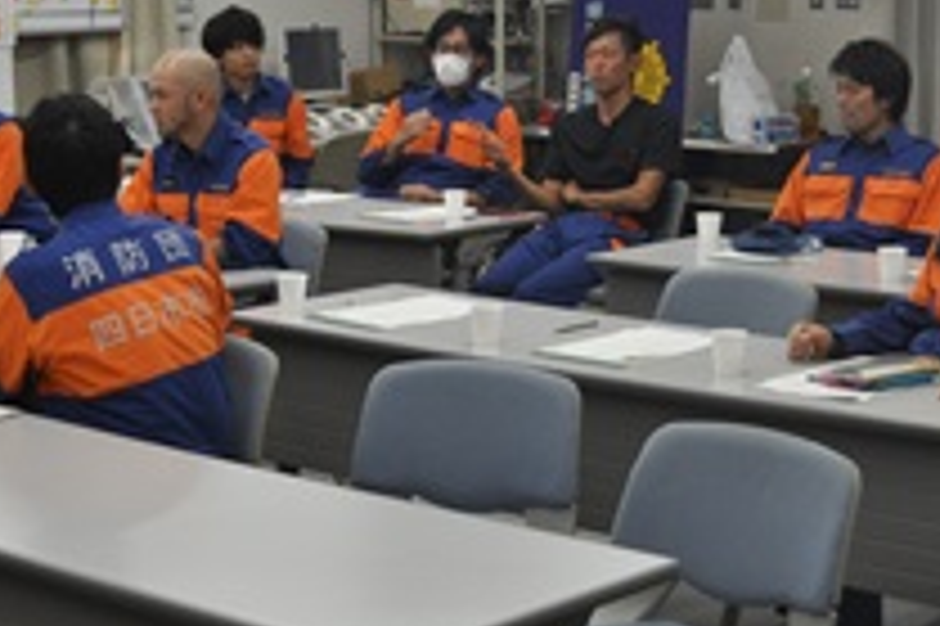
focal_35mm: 77
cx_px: 333
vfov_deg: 17.6
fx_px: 2009
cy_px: 207
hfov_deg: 26.2
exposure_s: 1/400
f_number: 4
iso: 800
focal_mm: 24
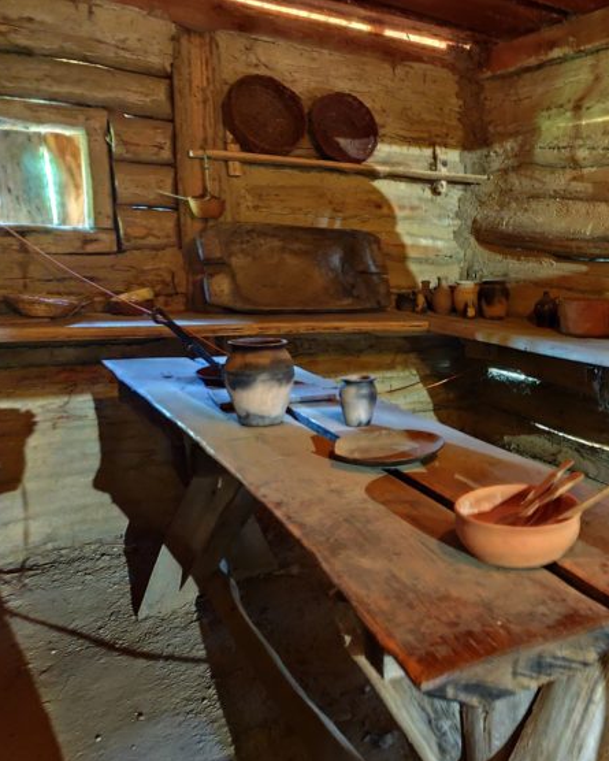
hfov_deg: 43.9
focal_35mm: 31
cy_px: 393
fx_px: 698
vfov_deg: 57.2
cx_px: 521
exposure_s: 1/8.33
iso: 8000
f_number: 1.65
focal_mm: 6.19
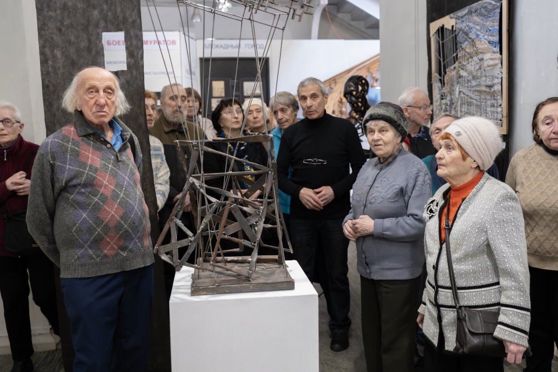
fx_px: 573
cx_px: 285
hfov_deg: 51.9
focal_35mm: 37
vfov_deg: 35.9
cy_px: 187
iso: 6400
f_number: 4
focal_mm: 36
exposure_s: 1/100
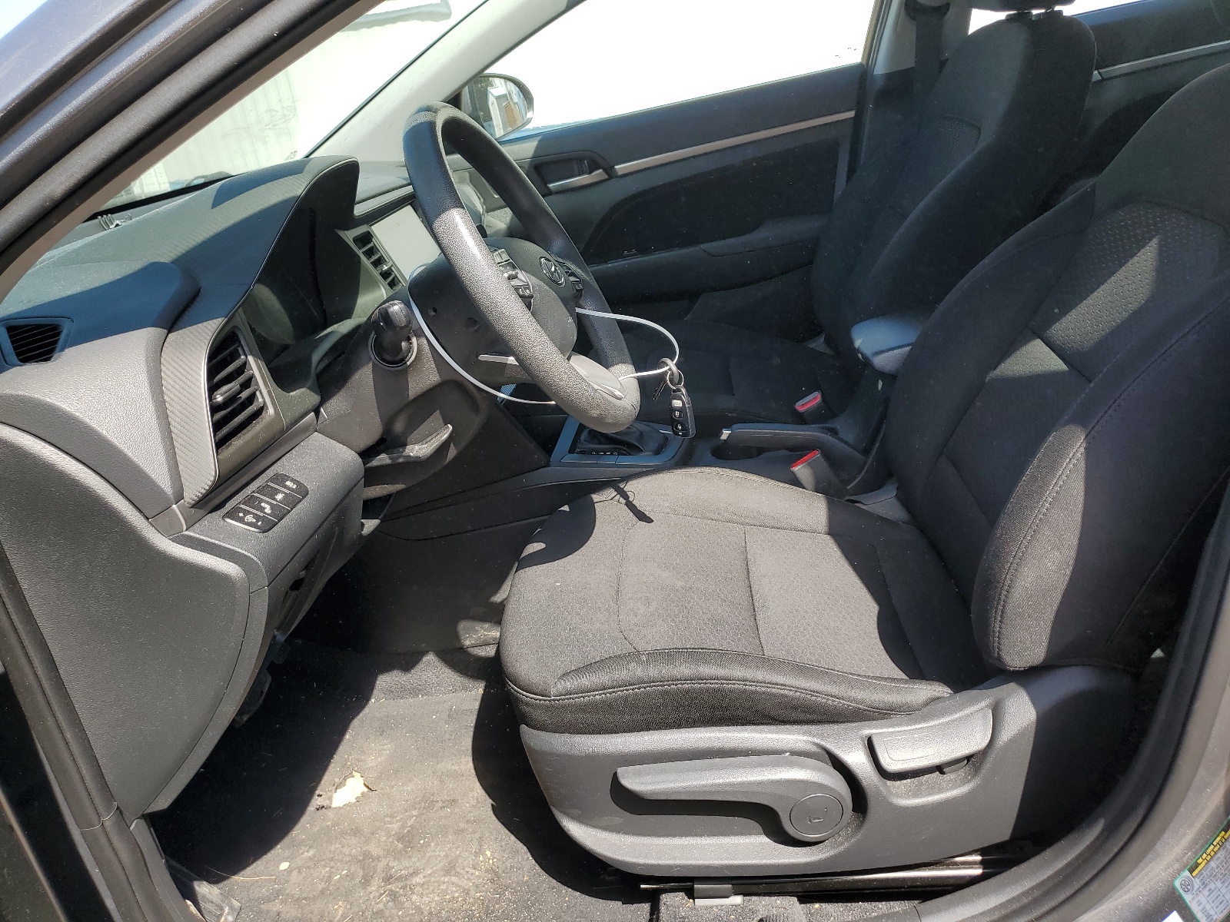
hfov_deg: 67.3
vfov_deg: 53.1
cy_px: 461
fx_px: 924
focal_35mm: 26
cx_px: 615
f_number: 1.5
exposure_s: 1/1000
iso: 50
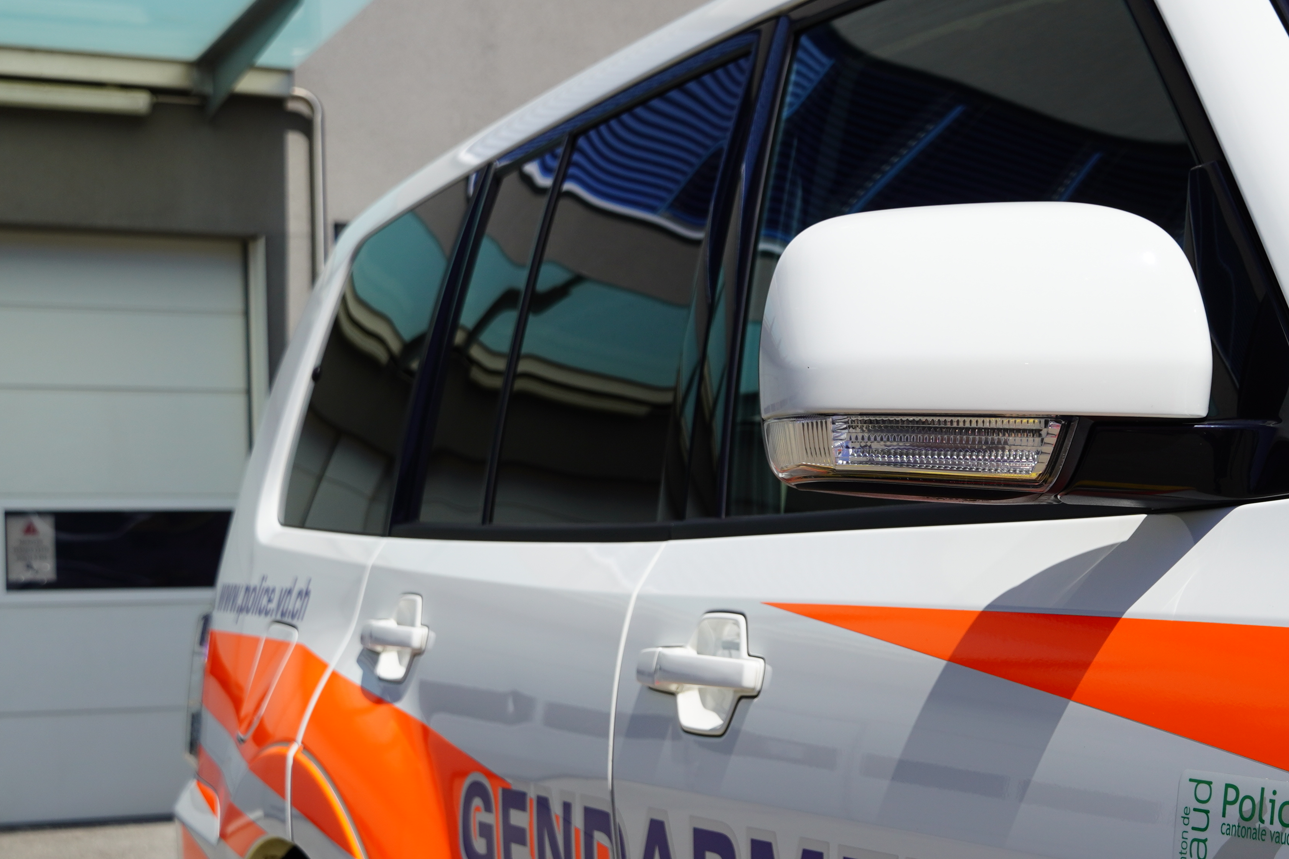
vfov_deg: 18.1
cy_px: 612
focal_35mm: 75
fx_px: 2685
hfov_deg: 26.7
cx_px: 954
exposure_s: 1/1000
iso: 100
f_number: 5
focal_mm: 28
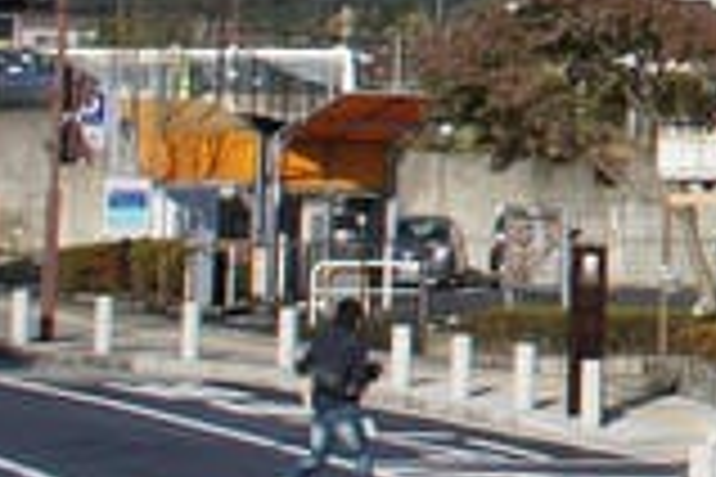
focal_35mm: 204
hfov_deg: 8.6
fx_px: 4057
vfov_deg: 6.5
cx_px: 2040
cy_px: -457
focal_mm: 18
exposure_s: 1/640
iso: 200
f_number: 7.1
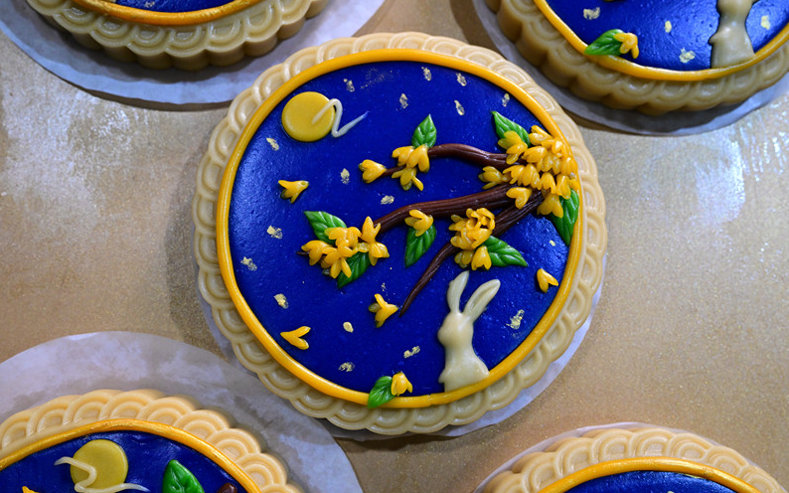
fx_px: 838
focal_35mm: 39
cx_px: 396
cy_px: 253
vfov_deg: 32.8
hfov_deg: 50.4
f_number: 6.3
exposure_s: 1/80
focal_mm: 38
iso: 2000
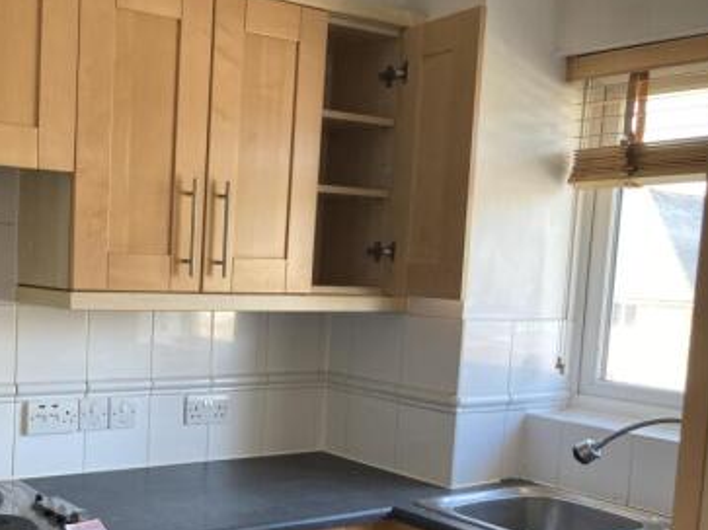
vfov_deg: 31.8
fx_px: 920
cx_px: 151
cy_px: 371
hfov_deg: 40.5
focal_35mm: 45
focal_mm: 3.99
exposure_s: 1/60
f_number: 1.8
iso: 80
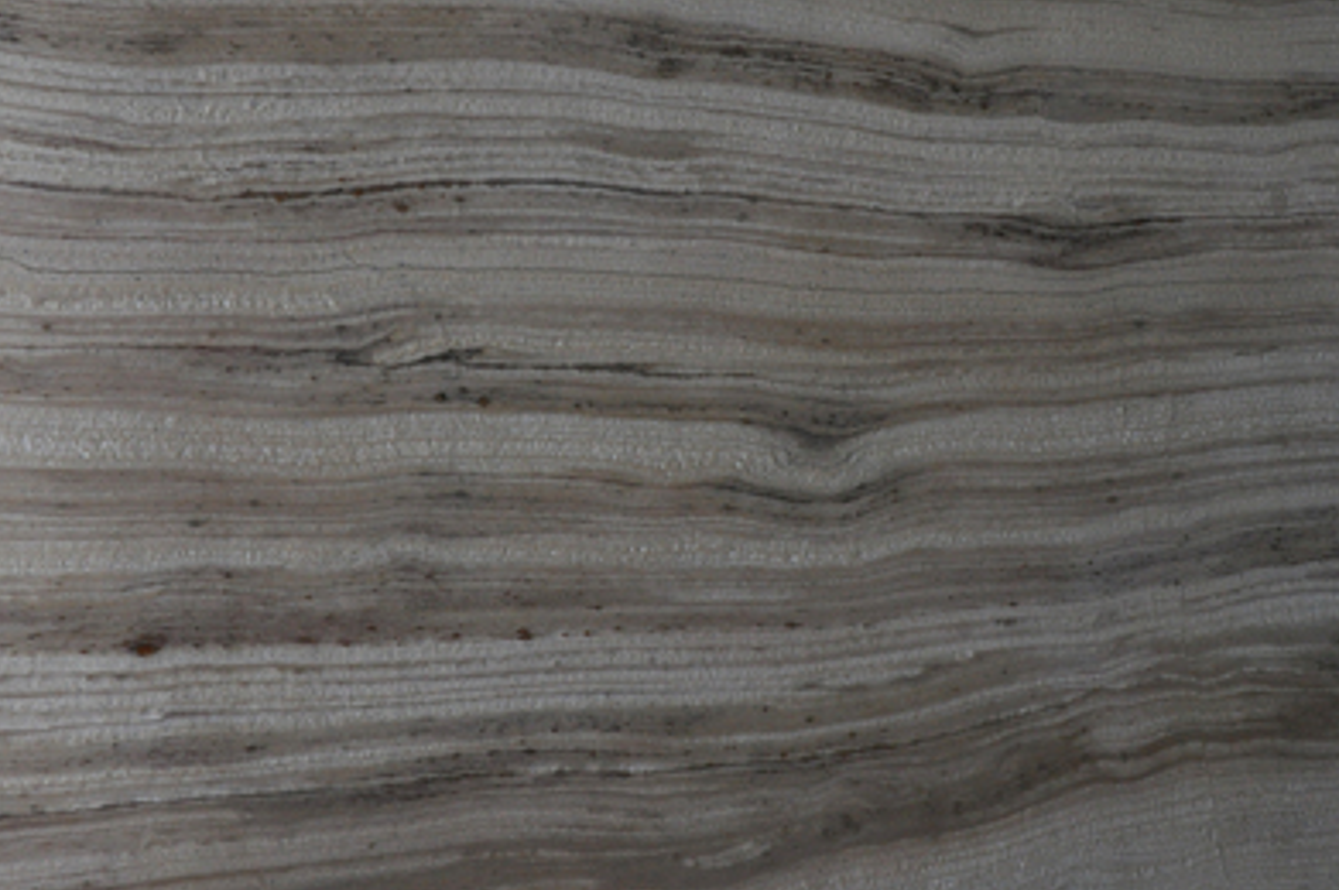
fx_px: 1709
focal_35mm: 46
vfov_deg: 29.1
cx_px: 565
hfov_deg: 42.6
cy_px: 335
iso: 800
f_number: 14
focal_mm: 24
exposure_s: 1/125
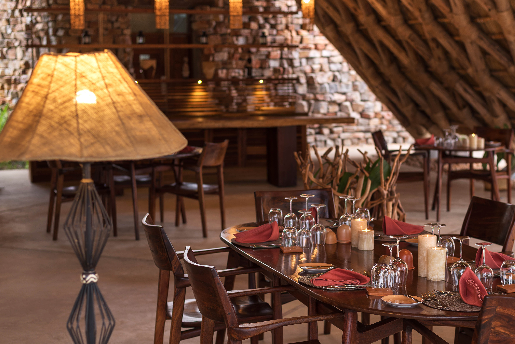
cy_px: 189
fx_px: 973
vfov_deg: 20.0
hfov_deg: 29.5
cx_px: 324
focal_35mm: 68
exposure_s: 1/13
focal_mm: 50
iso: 100
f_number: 2.8
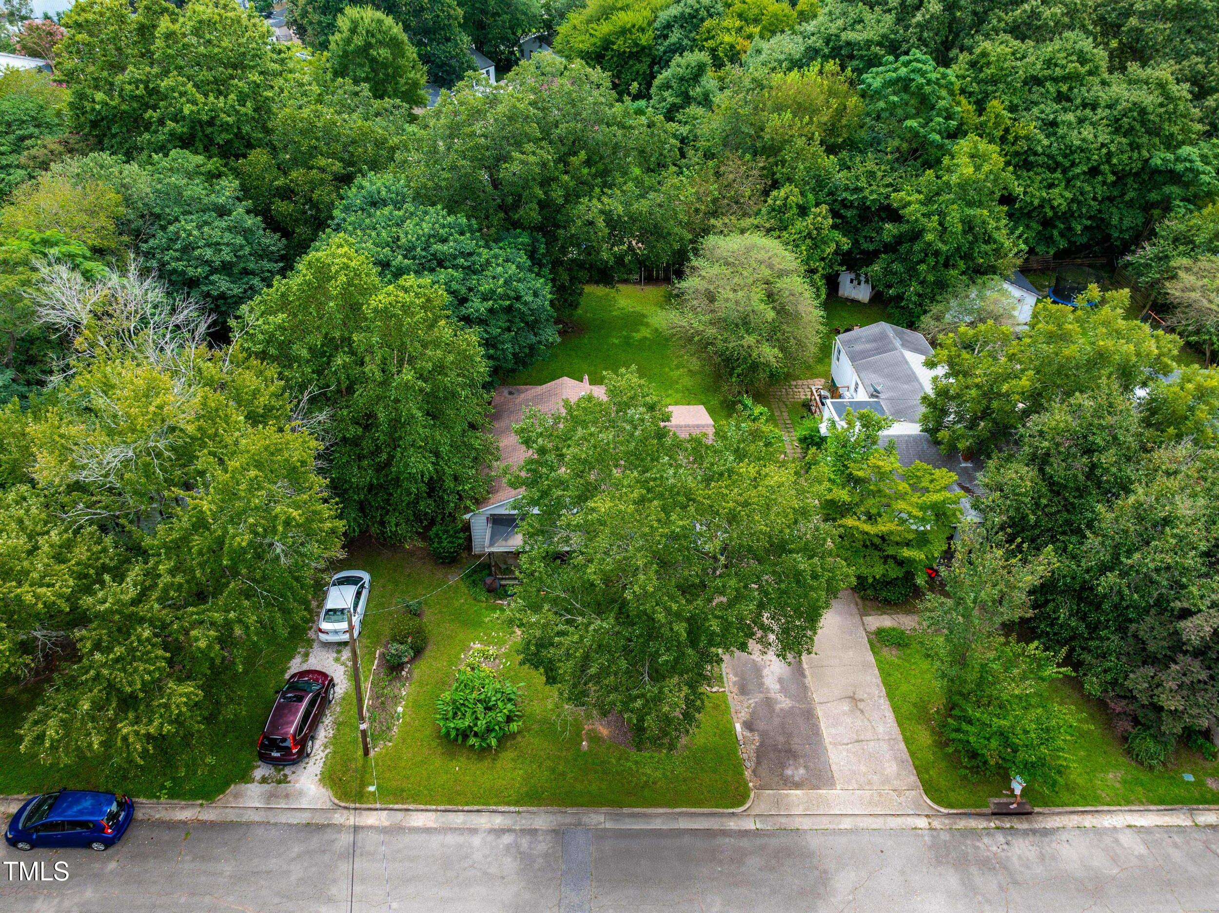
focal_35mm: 24
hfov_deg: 71.6
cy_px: 456
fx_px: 845
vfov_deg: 56.8
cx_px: 610
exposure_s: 1/500
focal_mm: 12.29
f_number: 2.8
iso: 100
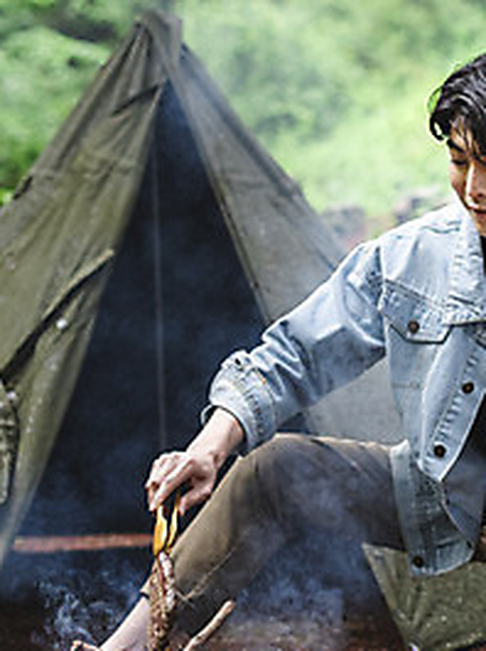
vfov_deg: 18.1
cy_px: 314
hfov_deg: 13.5
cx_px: 417
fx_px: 2045
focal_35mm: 109
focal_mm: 50
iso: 800
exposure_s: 1/100
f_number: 2.5
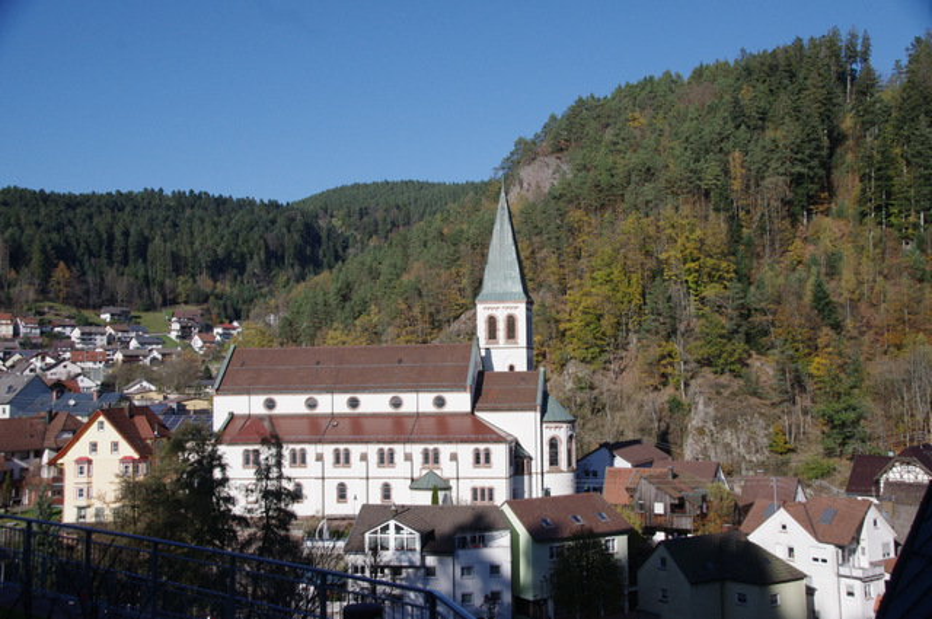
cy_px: 310
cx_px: 466
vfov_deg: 29.2
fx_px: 1189
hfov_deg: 42.8
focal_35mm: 46
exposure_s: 1/1600
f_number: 8
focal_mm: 31
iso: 800
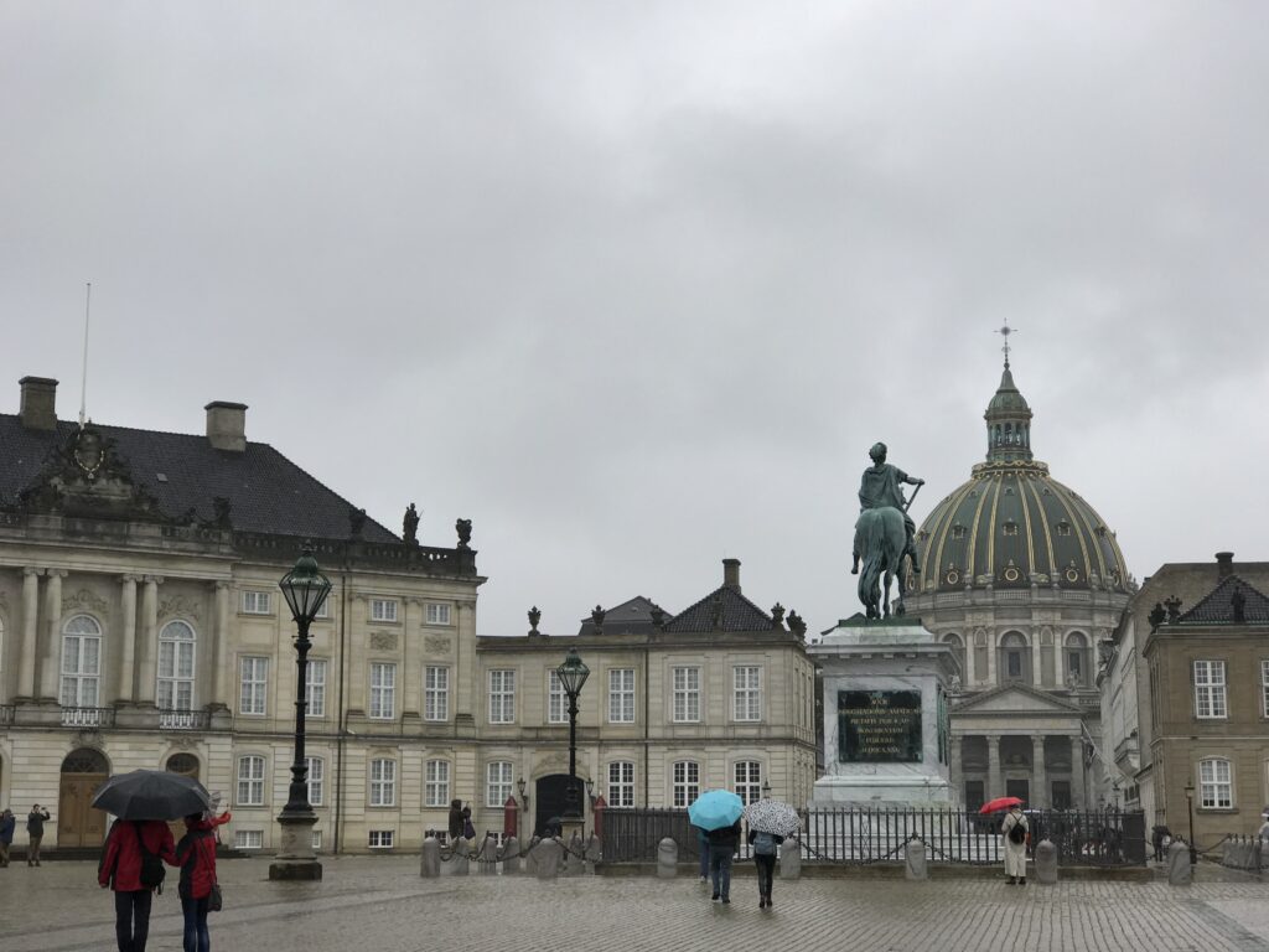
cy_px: 476
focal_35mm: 57
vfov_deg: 25.7
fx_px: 2090
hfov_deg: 33.8
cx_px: 634
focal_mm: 6.6
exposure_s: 1/515
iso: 20
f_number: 2.8
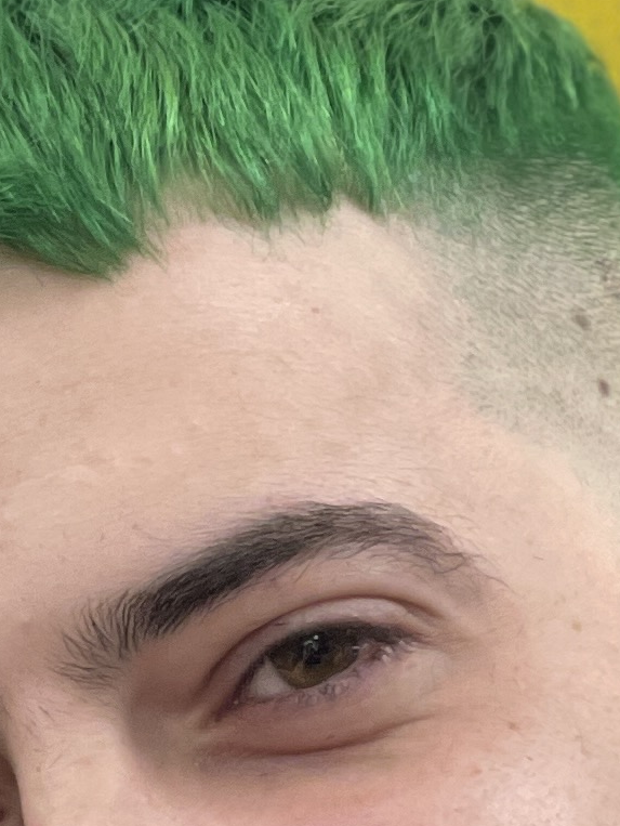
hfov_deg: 4.4
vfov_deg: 5.8
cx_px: 2
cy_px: 1517
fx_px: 8065
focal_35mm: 338
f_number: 2.2
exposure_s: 1/100
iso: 160
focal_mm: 7.5
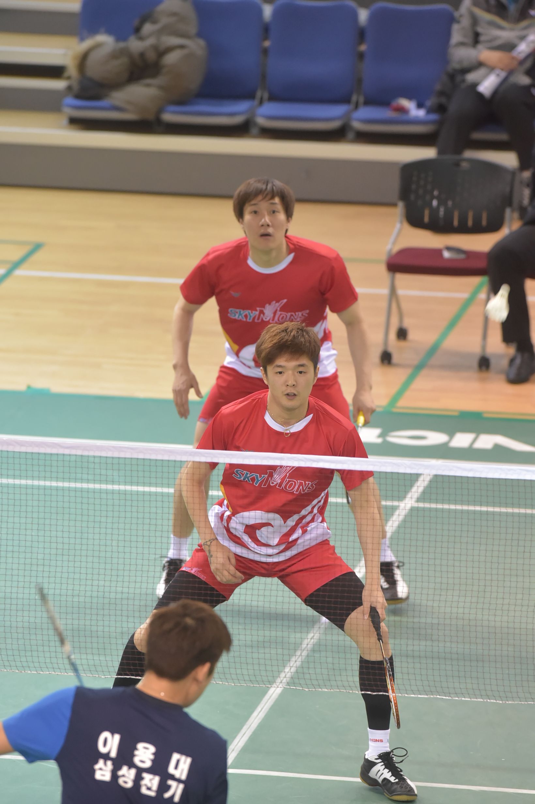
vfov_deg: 6.9
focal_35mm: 300
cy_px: 402
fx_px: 6695
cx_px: 268
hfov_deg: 4.6
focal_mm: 300
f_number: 6.3
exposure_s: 1/500
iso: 8000
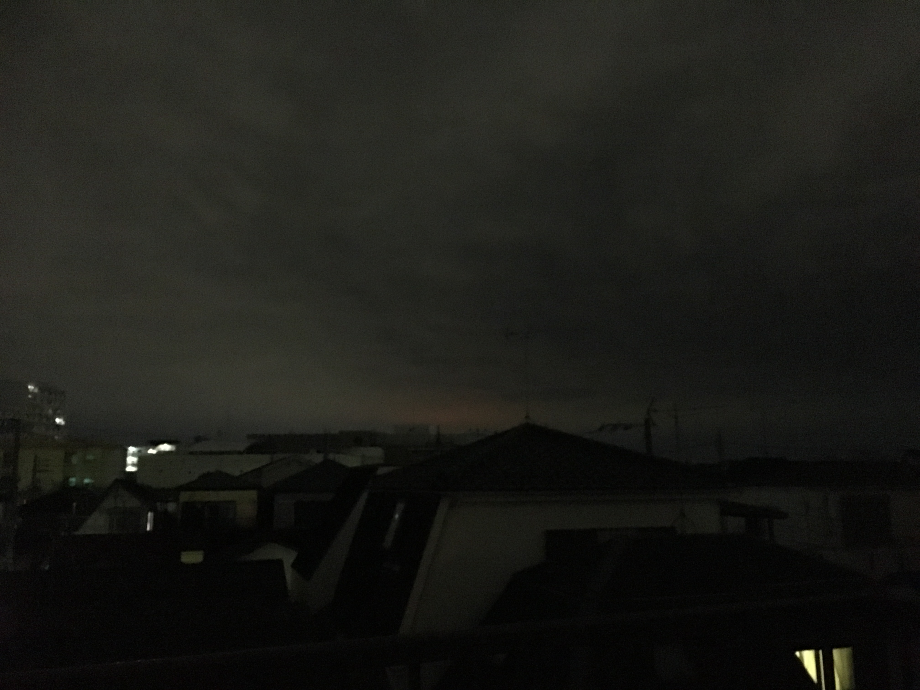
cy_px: 345
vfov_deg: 48.2
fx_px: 771
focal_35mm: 29
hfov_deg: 61.7
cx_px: 460
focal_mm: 4.15
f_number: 2.2
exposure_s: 1/15
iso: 2000
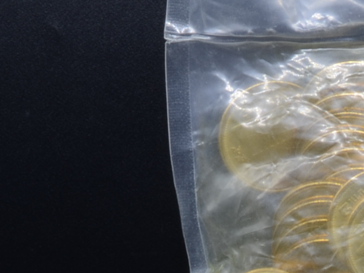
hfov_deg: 9.8
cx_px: 499
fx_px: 2080
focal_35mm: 198
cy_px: 339
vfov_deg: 7.4
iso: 100
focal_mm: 35
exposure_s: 1
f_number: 32
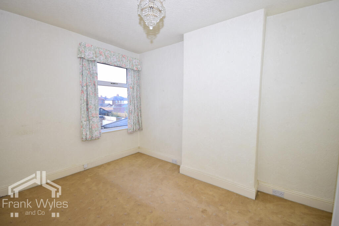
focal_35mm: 15
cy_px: 113
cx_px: 170
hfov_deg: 100.4
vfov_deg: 77.3
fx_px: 141
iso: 400
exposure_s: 1/160
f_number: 4
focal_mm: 10
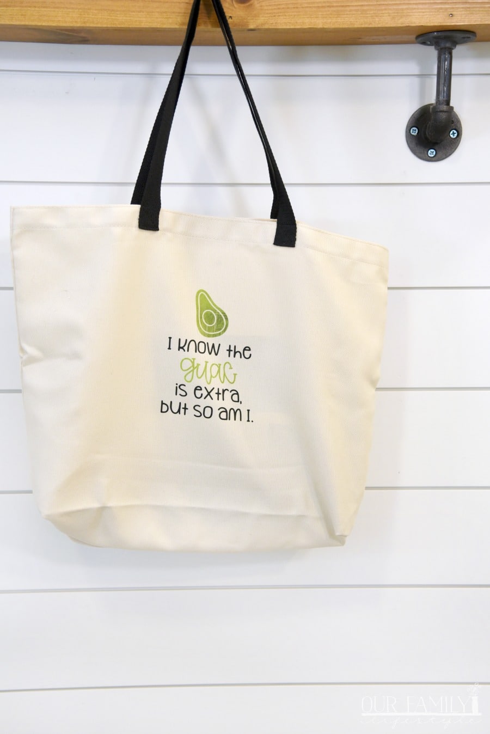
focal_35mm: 52
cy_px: 367
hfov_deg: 26.0
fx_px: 1060
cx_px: 245
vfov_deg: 38.2
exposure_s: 1/60
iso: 900
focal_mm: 52
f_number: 4
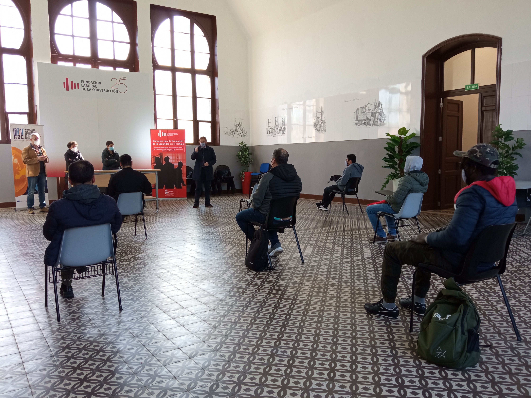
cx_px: 260
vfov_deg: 49.8
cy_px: 196
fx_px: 430
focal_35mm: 28
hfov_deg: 63.4
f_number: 2.2
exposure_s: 1/33.3
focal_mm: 3.79
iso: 121
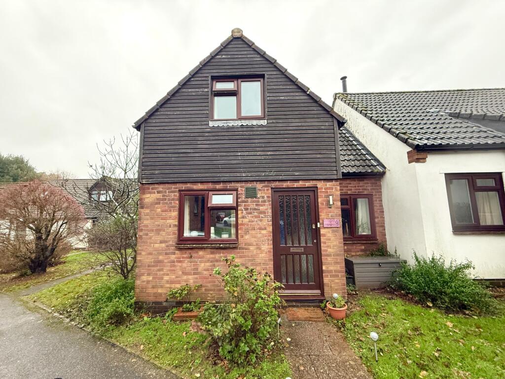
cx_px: 252
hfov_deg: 102.1
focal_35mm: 14
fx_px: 204
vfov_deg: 85.7
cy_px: 190
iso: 400
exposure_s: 1/72
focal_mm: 2.22
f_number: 2.2
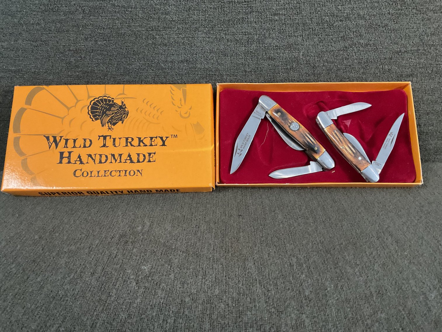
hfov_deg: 61.7
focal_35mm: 29
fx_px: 370
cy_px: 166
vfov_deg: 48.2
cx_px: 221
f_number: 1.8
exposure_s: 1/40
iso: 250
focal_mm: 3
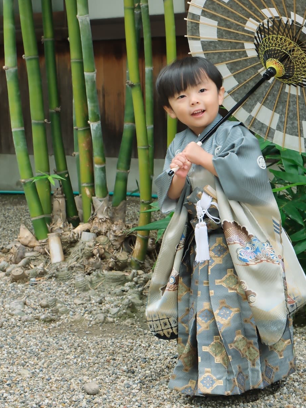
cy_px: 103
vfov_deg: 26.0
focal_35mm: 74
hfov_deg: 19.8
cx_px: 200
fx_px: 873
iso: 800
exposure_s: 1/160
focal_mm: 31
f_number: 7.1
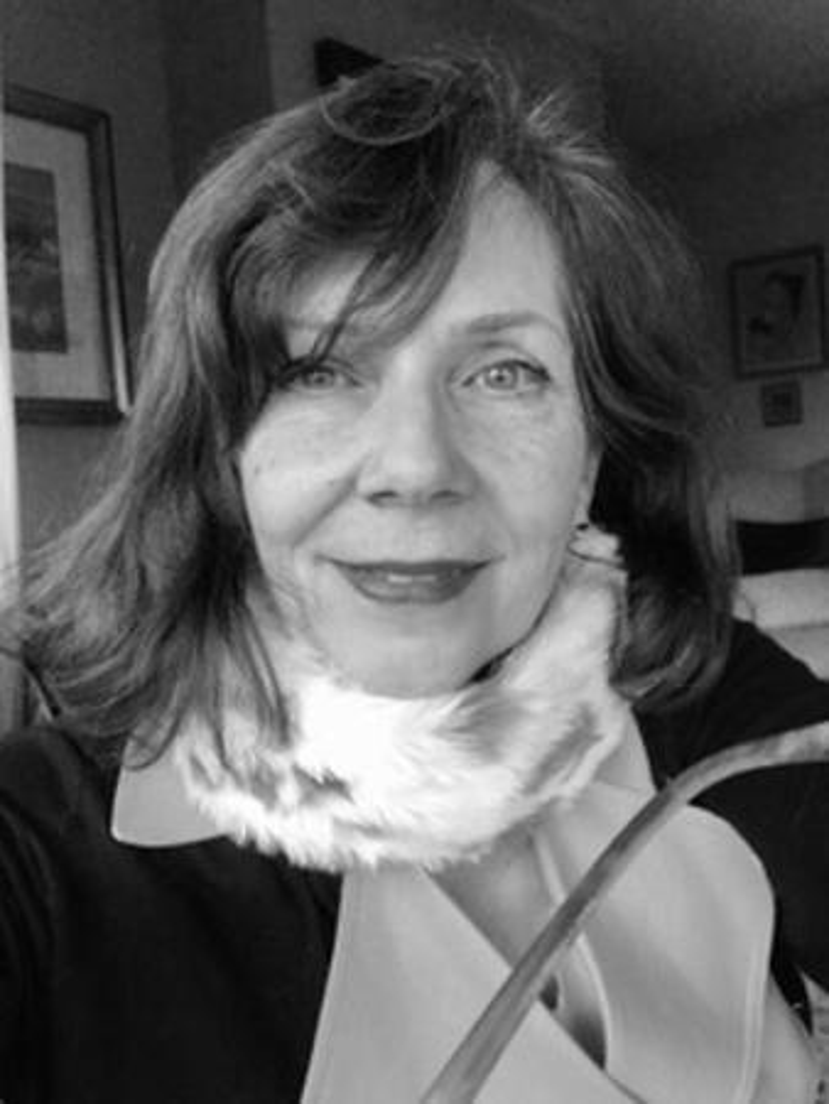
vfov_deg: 56.8
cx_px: 414
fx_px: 1021
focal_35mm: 32
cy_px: 552
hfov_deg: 44.2
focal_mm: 2.87
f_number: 2.2
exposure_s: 1/33
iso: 50
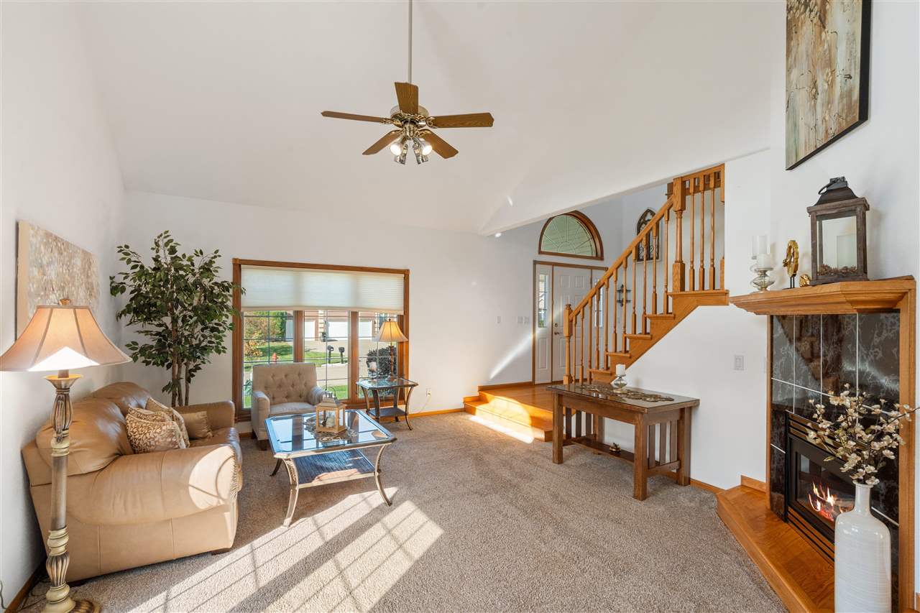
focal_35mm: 16
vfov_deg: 73.7
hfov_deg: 96.7
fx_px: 409
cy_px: 306
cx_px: 460
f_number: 10
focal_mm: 16
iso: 400
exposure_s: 1/200
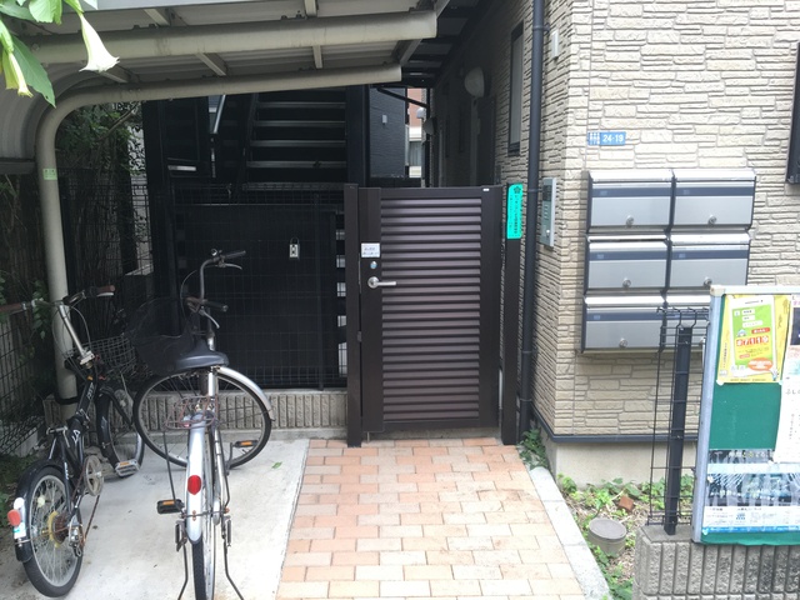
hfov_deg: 61.7
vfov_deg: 48.2
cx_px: 400
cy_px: 300
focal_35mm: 29
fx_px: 670
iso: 40
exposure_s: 1/120
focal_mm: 4.15
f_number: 2.2
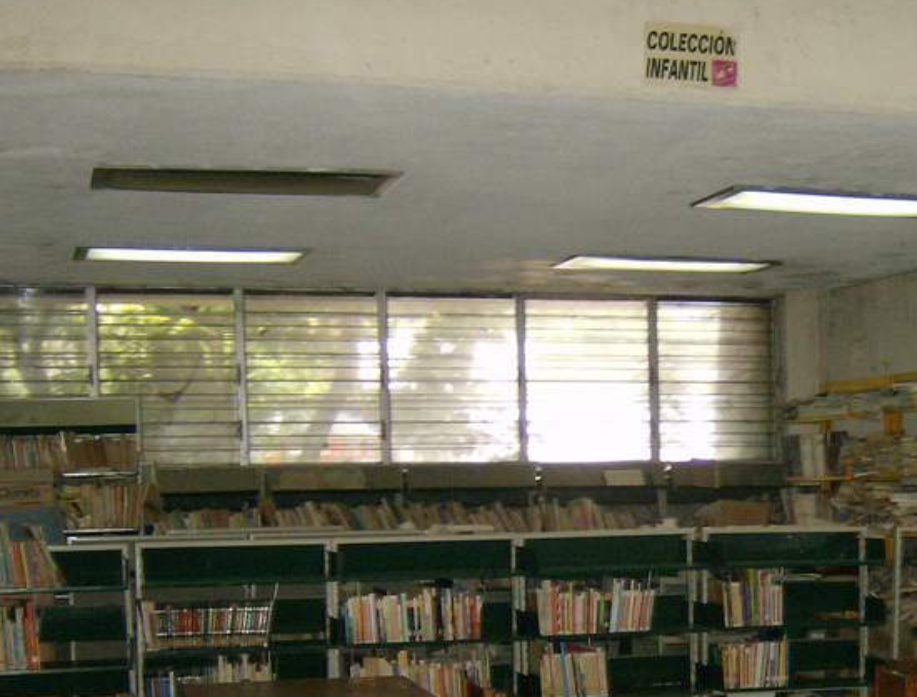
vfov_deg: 21.7
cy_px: 602
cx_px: 654
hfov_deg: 28.5
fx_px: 1783
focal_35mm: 67
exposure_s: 1/60
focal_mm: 6
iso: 200
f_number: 2.8
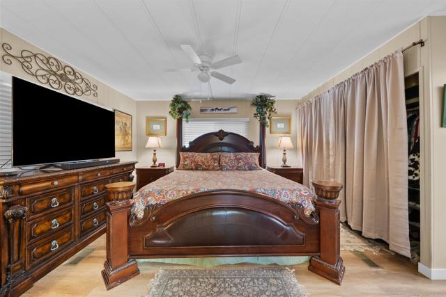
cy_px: 148
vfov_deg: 85.5
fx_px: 161
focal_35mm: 13
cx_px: 223
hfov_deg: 108.3
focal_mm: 13
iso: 250
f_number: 8
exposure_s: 4
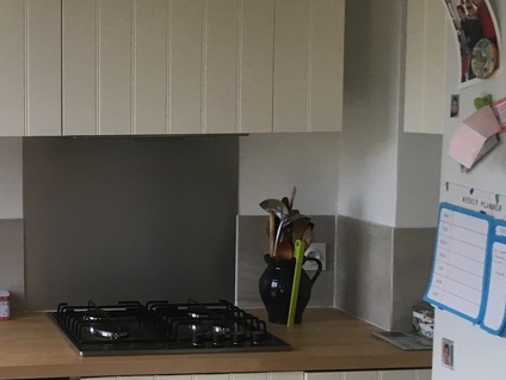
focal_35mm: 70
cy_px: 176
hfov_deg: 26.0
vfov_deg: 21.0
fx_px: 1023
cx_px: -30
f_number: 2.2
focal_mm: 4.15
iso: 40
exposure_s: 1/33
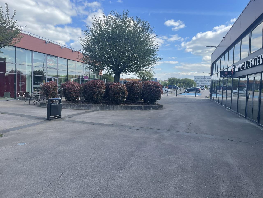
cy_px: 99
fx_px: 198
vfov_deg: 53.1
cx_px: 132
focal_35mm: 26
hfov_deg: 67.3
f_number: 1.6
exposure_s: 1/1667
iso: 32
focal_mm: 4.2
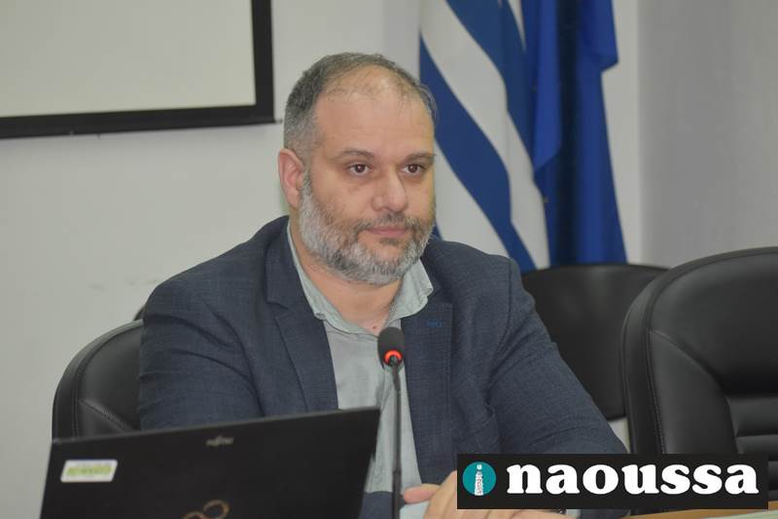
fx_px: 2917
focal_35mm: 135
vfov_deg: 10.2
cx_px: 389
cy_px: 260
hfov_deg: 15.2
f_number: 4.8
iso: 1600
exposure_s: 1/125
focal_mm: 90
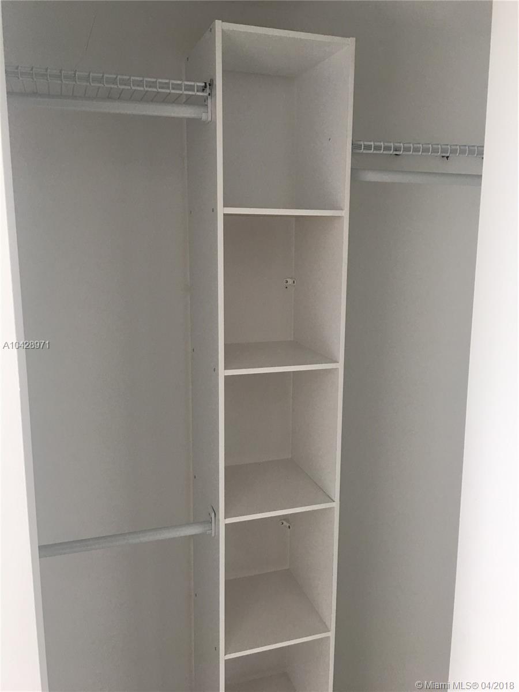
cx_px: 260
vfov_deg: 61.7
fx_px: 580
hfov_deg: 48.2
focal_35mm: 29
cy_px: 346
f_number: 2.2
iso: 32
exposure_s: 1/30
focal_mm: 4.15
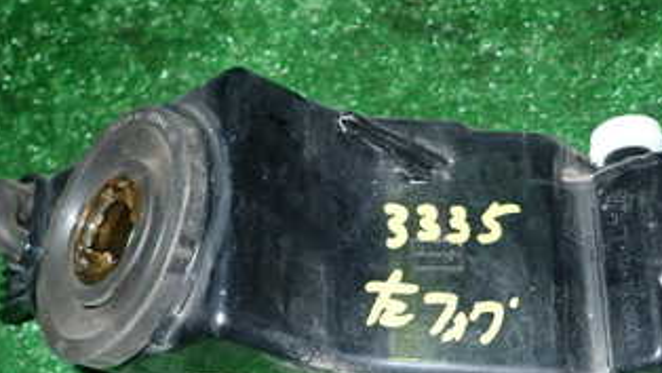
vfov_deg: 22.9
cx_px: 447
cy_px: 282
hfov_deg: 39.3
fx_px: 913
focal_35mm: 52
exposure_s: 1/30
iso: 400
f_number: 5.6
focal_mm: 4.5
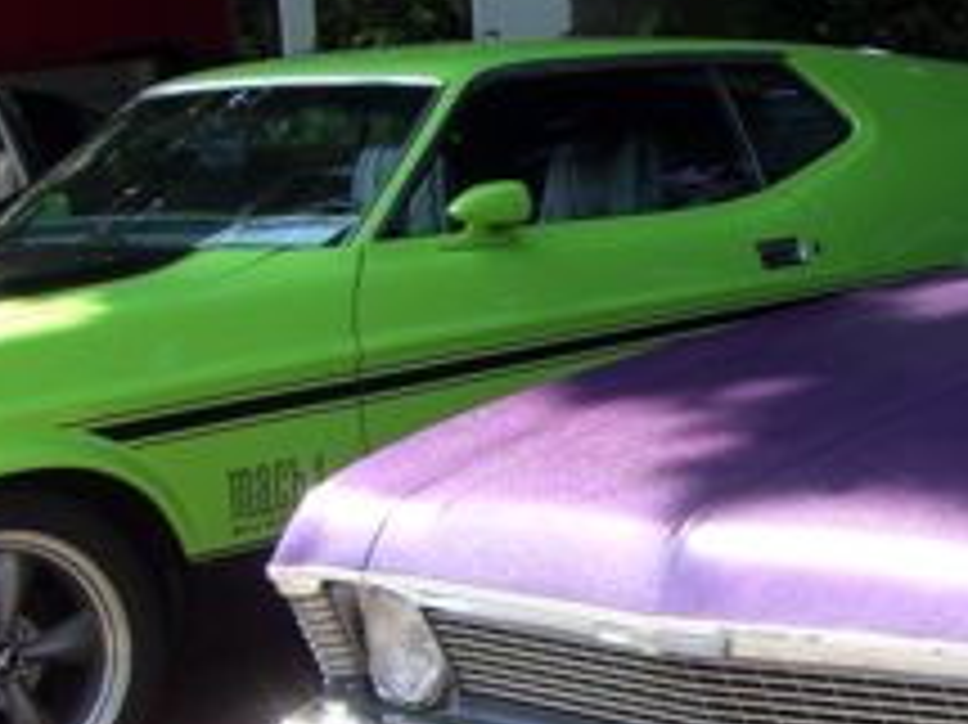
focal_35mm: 113
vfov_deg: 13.0
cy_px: 684
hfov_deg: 16.5
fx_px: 3158
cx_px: 1265
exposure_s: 1/200
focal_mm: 6.2
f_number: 4.3
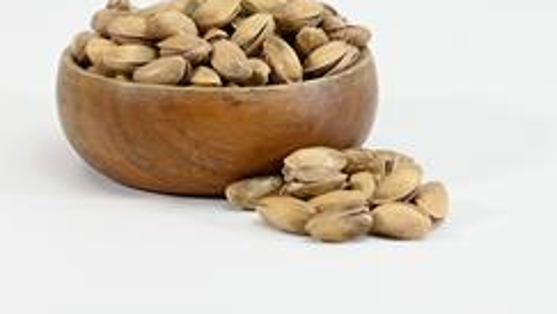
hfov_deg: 16.6
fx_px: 1906
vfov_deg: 9.4
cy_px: 60
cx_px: 232
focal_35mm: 129
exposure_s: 1/80
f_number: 3.2
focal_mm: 50
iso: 100
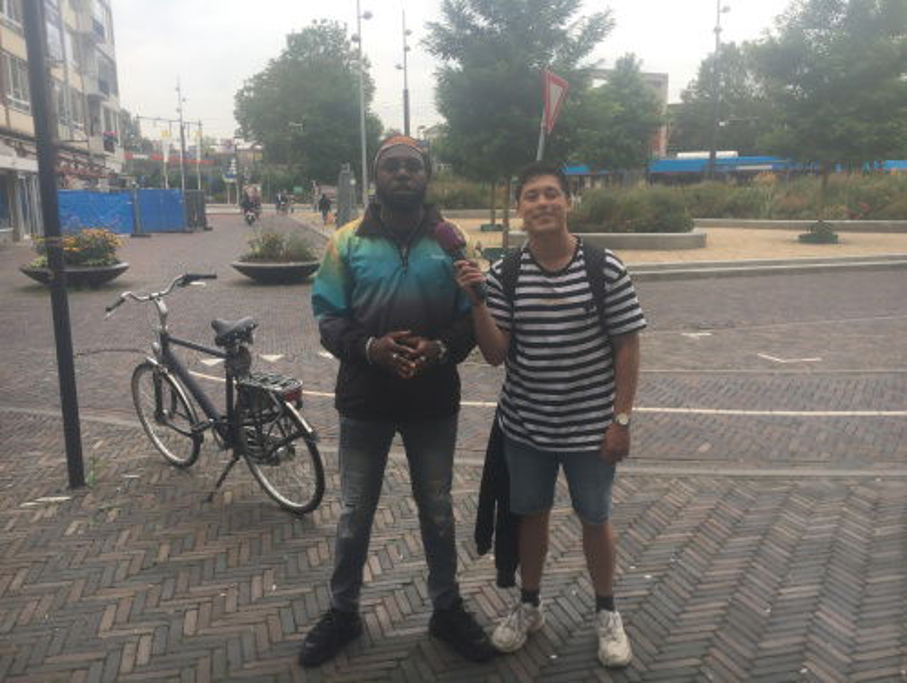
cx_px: 454
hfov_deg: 61.6
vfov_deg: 48.3
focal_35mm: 29
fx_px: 761
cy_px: 342
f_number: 2.2
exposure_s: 1/400
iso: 25
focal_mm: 4.15
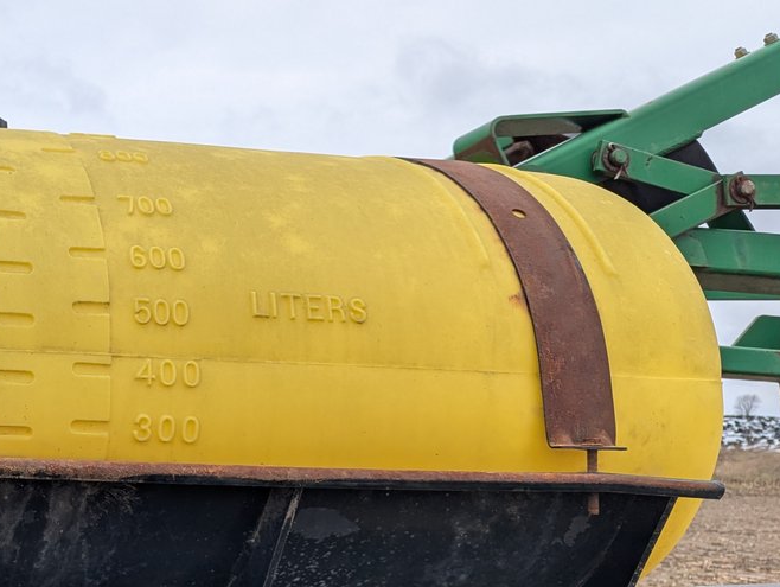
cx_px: -106
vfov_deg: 26.6
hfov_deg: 30.6
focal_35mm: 55
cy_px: 350
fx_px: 1241
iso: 49
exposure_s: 1/1397
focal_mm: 6.81
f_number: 1.85
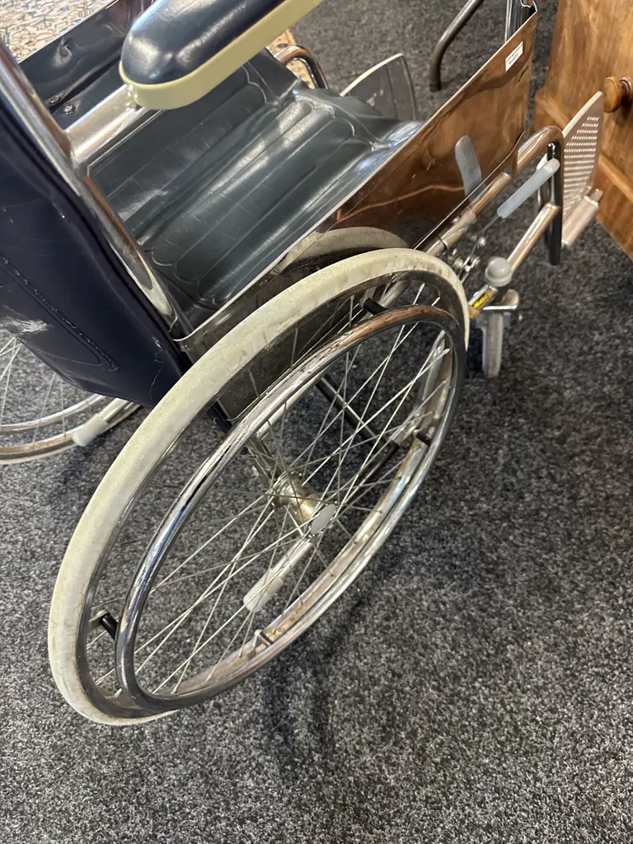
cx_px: 316
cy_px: 422
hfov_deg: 56.8
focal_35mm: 24
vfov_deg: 71.6
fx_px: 585
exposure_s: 1/50
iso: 500
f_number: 1.78
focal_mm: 6.86
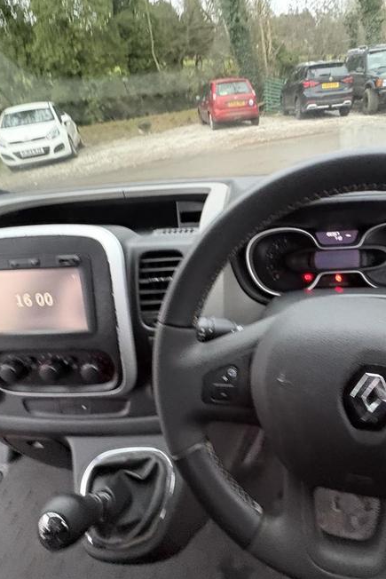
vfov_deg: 84.0
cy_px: 296
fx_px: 321
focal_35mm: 20
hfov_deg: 59.7
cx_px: 272
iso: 800
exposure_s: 1/41
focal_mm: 2.22
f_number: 2.2
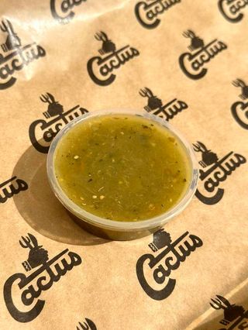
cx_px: 124
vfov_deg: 39.6
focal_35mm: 48
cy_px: 165
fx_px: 458
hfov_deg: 30.3
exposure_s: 1/7092
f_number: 1.78
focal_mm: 6.86
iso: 100
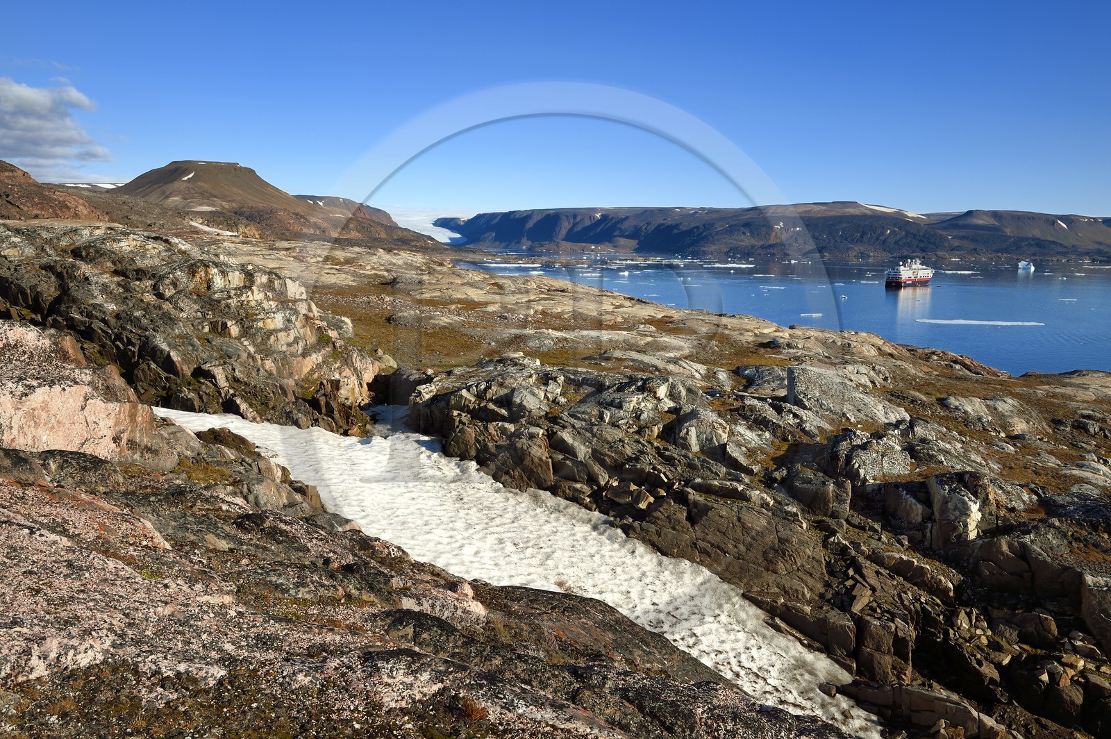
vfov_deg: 41.0
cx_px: 556
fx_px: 987
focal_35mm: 32
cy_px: 370
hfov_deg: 58.8
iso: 200
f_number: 14
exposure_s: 1/250
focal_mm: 32
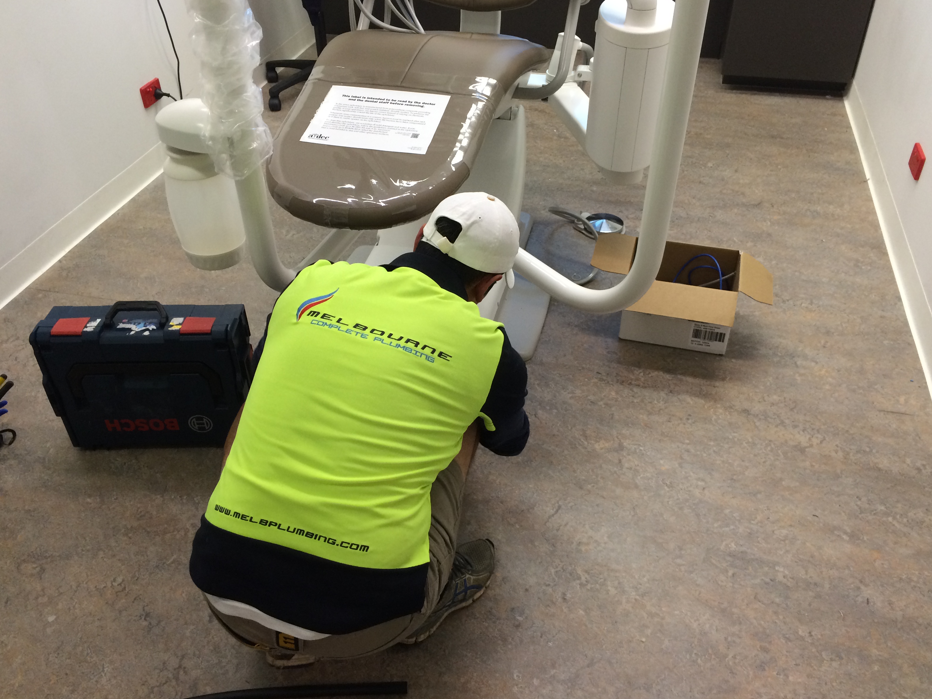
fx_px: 808
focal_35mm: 30
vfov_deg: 46.8
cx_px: 470
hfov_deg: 60.0
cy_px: 345
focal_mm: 4.15
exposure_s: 1/33
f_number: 2.2
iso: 80
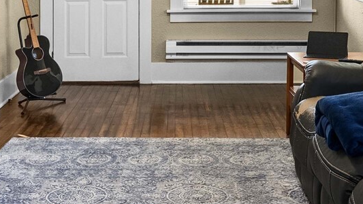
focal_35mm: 60
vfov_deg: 19.5
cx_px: 197
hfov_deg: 34.9
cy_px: 0
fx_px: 578
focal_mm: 18
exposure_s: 1/8
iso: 1000
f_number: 7.1
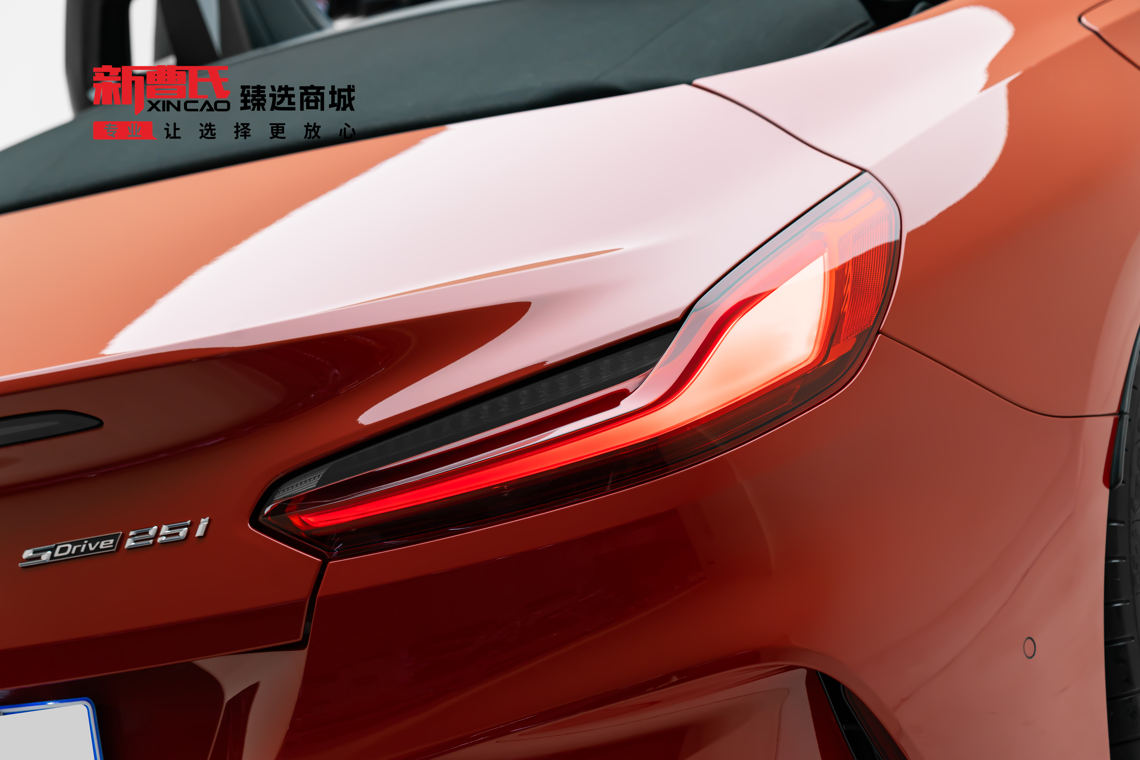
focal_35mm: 105
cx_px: 570
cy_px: 380
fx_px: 3325
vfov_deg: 13.0
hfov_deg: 19.5
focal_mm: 105
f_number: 5.6
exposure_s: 1/160
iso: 500
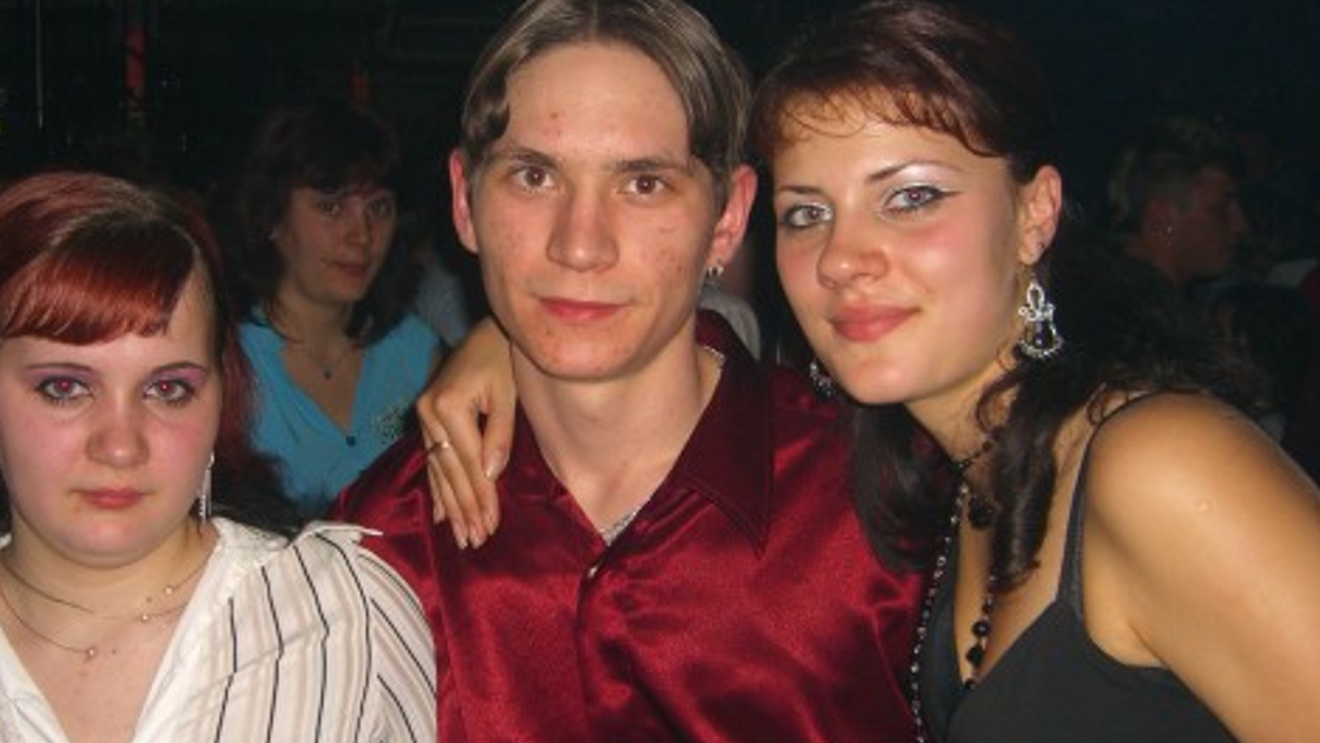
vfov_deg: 22.6
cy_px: 450
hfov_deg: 39.1
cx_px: 554
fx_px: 1855
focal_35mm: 53
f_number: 2.8
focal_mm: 7.9
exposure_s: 1/60
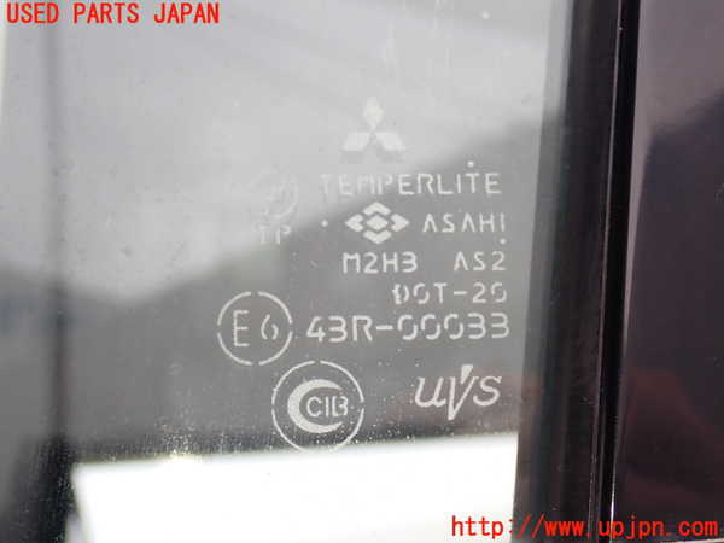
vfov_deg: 25.2
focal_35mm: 58
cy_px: 272
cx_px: 362
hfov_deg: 33.2
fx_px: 1213
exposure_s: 1/125
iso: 125
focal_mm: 10.35
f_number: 3.5
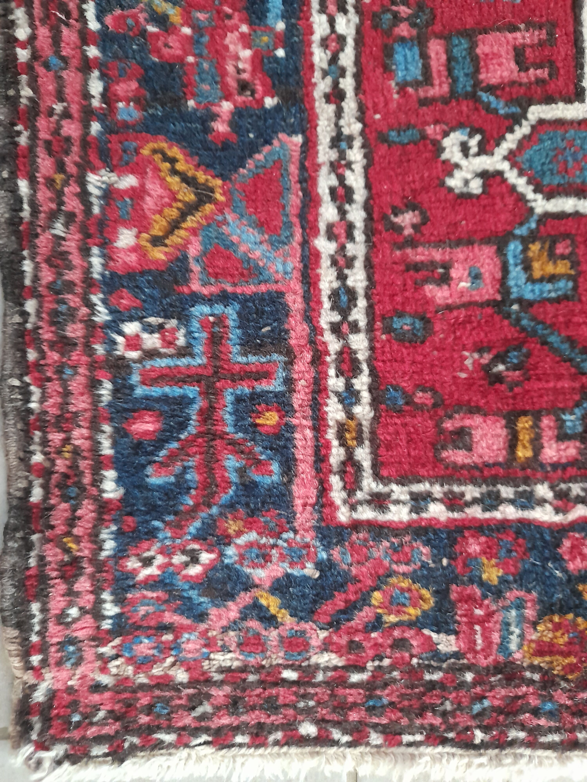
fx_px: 565
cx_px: 294
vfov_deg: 69.4
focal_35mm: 25
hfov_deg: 54.9
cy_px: 391
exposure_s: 1/25
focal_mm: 4.6
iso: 800
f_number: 2
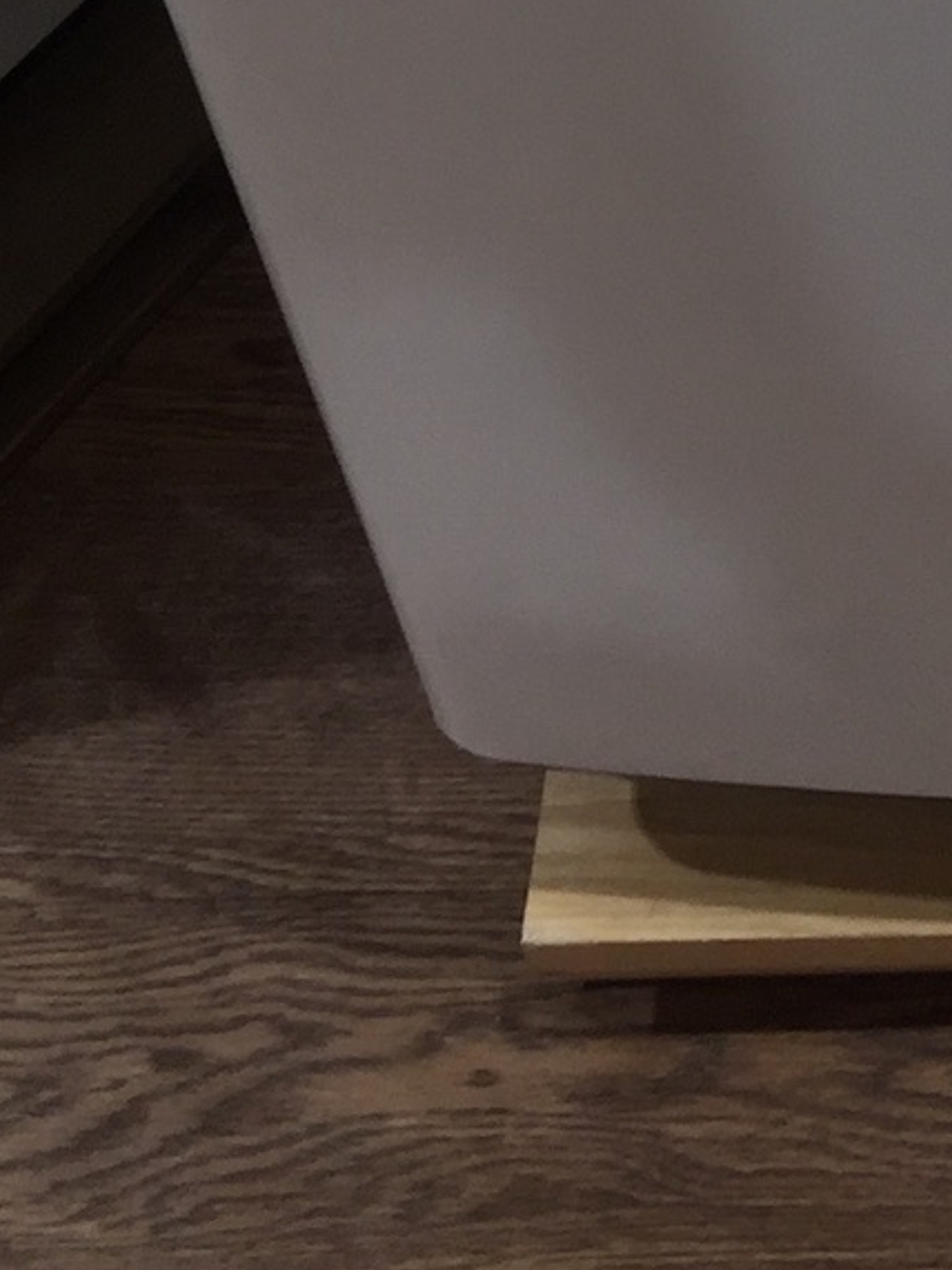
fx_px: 3815
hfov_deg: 13.4
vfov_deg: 16.2
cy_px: -954
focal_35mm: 104
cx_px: 1452
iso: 40
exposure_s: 1/60
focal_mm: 4.15
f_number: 2.2
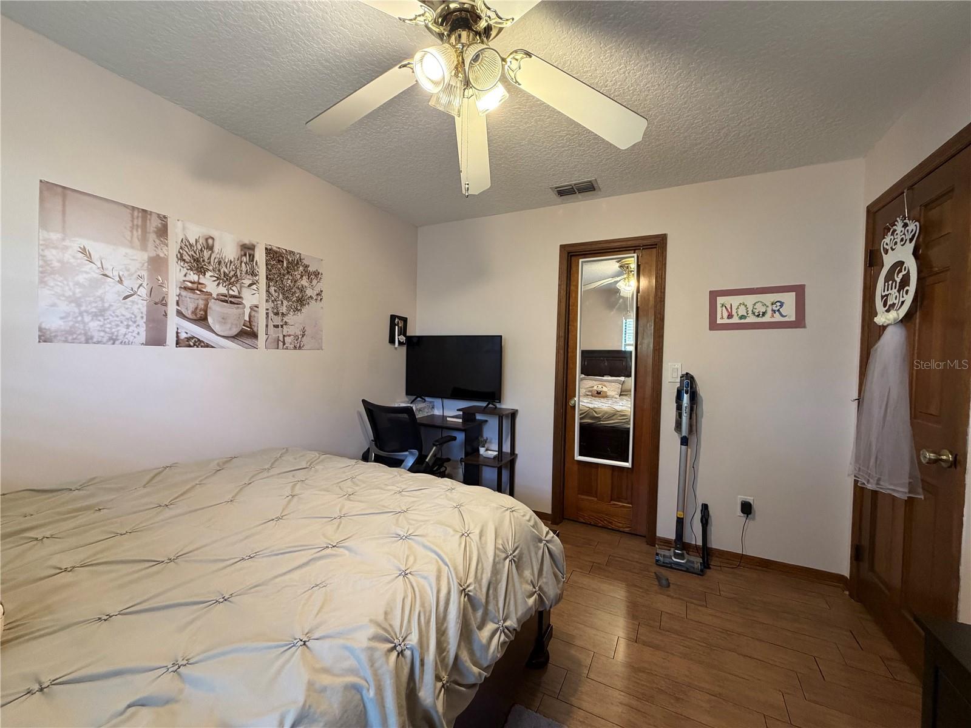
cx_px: 486
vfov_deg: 85.7
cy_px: 364
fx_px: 393
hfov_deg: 102.1
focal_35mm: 14
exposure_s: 1/66
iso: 320
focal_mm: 2.22
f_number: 2.2
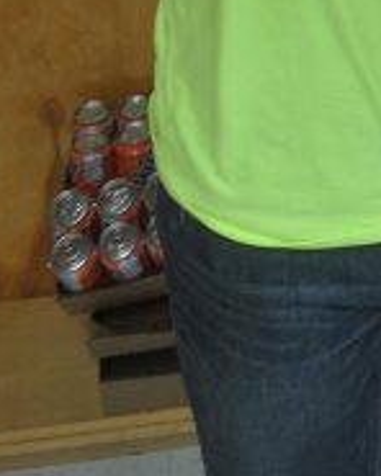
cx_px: 444
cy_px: -291
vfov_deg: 18.1
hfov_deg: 16.3
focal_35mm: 91
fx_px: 1283
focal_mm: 20
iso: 200
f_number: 2.8
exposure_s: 1/60
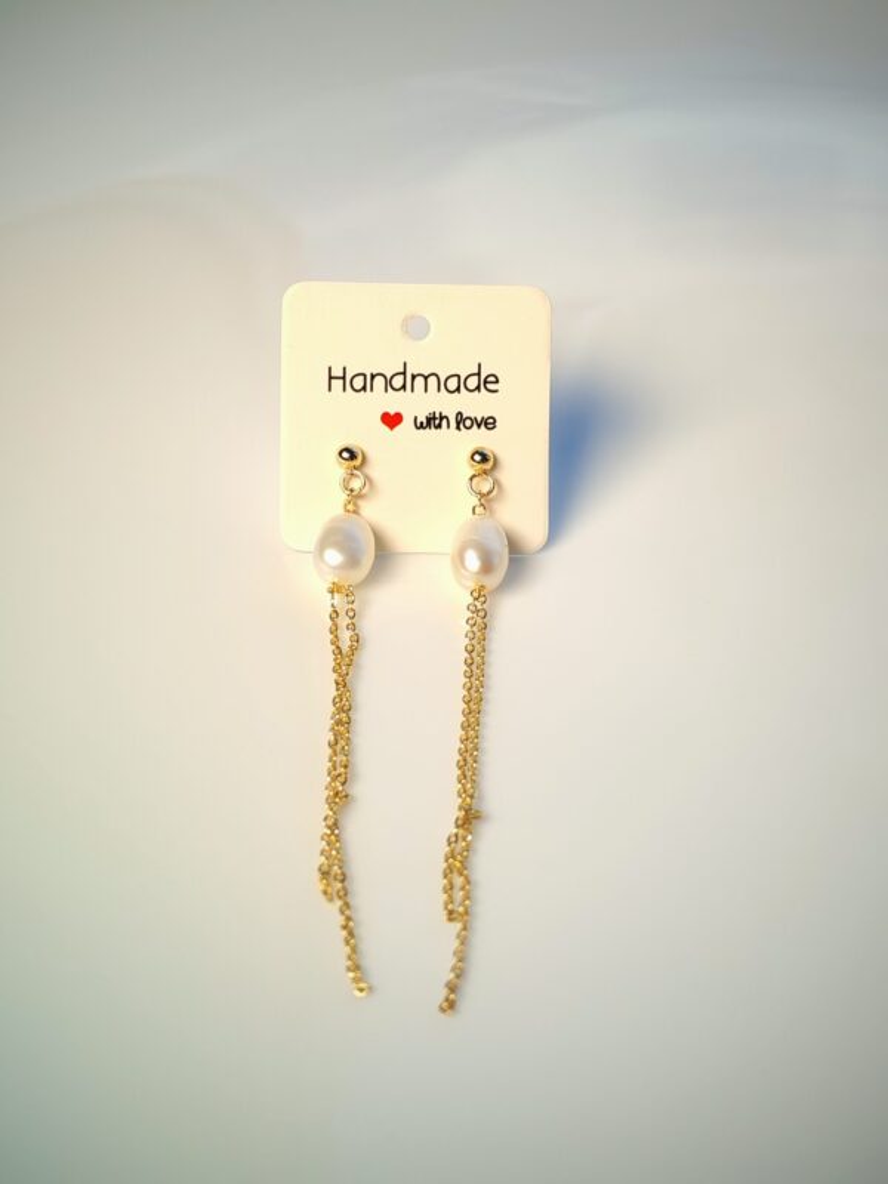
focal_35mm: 54
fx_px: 1847
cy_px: 592
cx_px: 444
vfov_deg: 35.5
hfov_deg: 27.0
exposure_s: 1/130
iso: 50
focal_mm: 5.52
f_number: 1.95
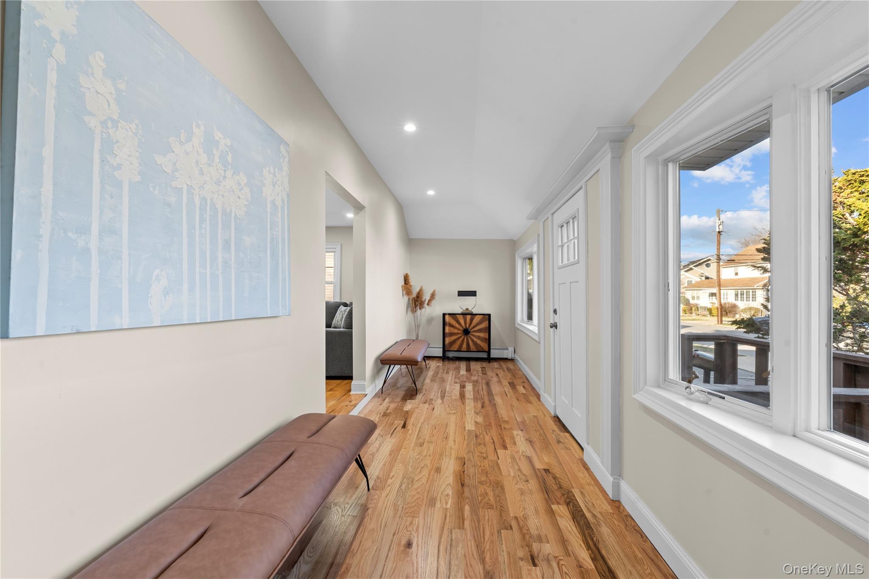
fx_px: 338
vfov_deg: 81.2
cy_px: 290
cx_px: 434
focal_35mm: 14
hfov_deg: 104.3
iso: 250
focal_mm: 14
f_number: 10
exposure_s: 1/4
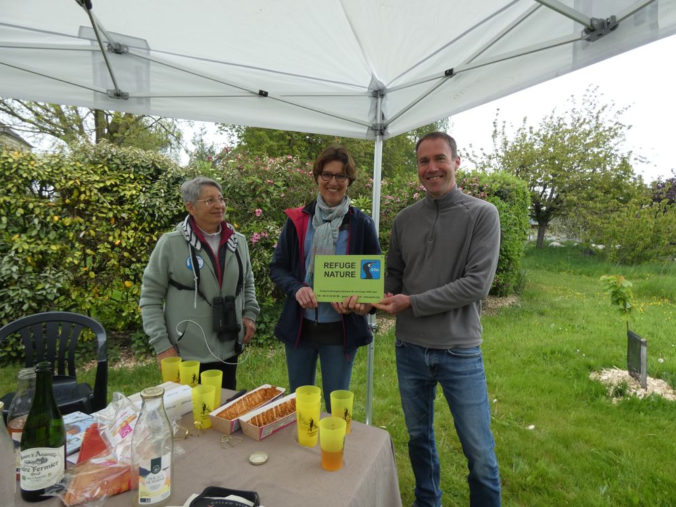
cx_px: 338
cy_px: 254
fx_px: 391
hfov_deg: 81.7
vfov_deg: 66.0
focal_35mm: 20
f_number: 2.8
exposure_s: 1/320
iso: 80
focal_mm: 3.6
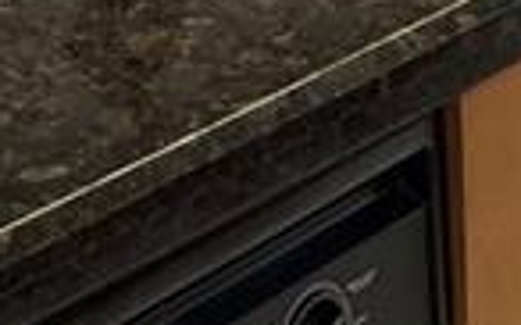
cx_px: 1113
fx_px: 3206
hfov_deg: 8.7
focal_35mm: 226
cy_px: -450
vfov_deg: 5.6
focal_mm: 5.1
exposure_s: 1/120
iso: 125
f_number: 1.6
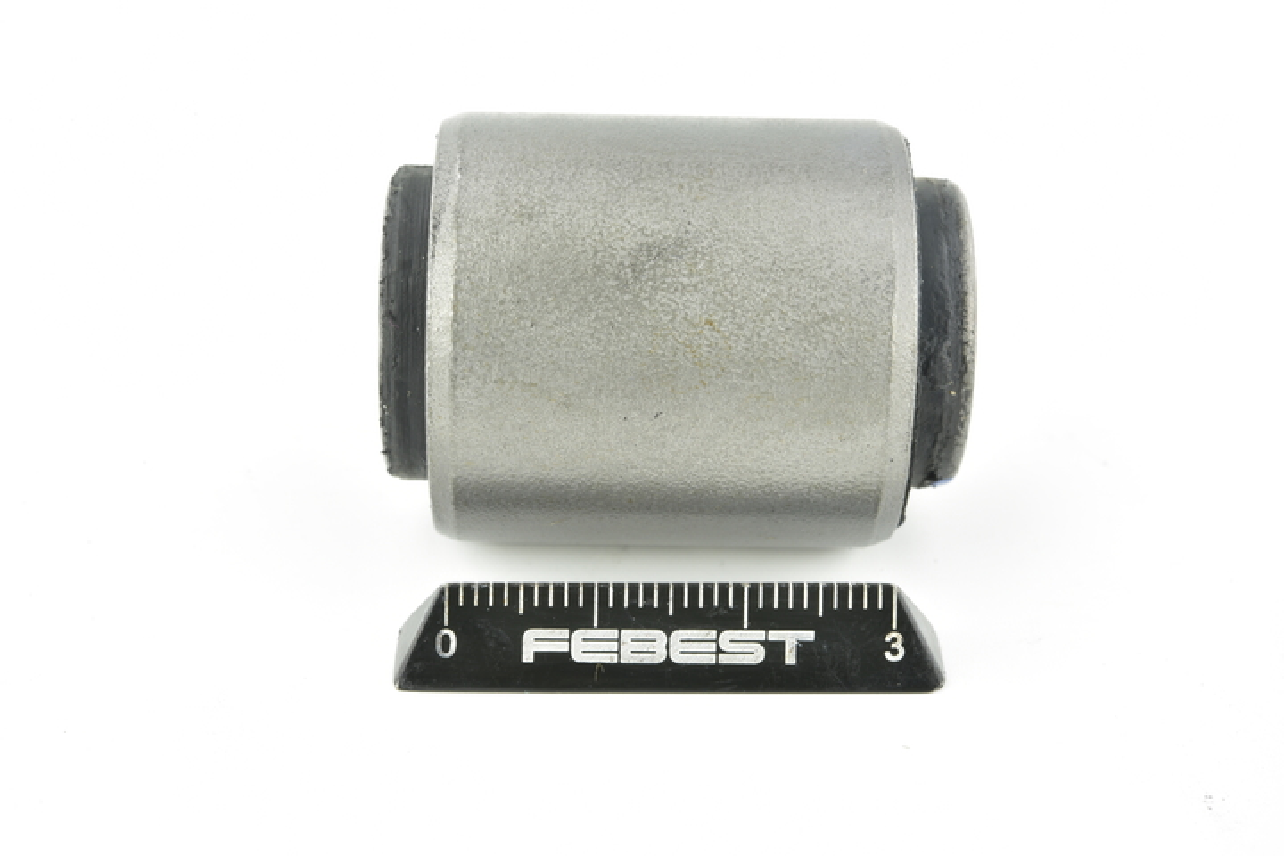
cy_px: 428
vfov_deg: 22.6
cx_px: 642
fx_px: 2140
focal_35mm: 60
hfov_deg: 33.4
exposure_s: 1/2
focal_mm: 60
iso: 64
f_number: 20
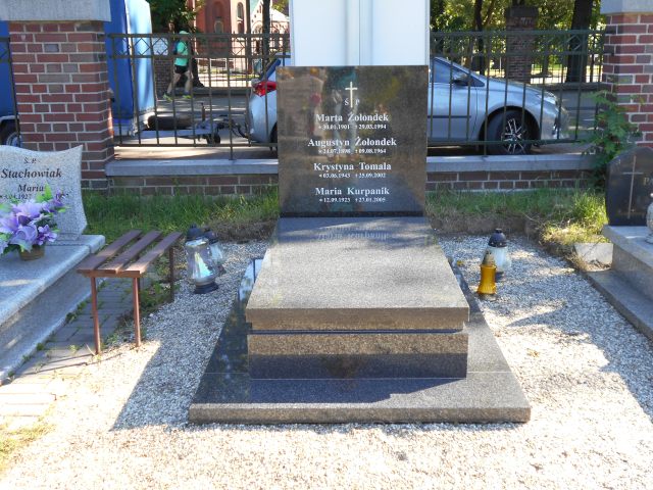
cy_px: 245
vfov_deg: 36.8
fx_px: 736
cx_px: 326
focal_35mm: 39
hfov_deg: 47.9
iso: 80
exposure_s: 1/80
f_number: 3.9
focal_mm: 6.7
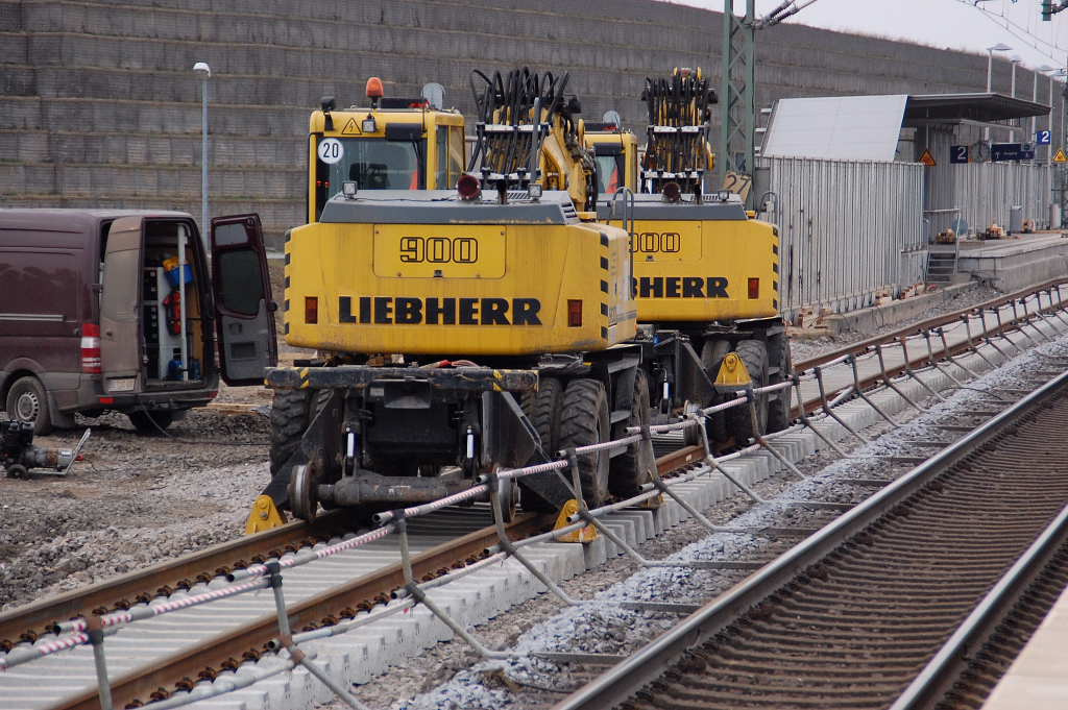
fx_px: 5336
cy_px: 355
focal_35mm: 180
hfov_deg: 11.4
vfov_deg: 7.6
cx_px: 534
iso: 800
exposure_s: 1/320
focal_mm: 120
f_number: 6
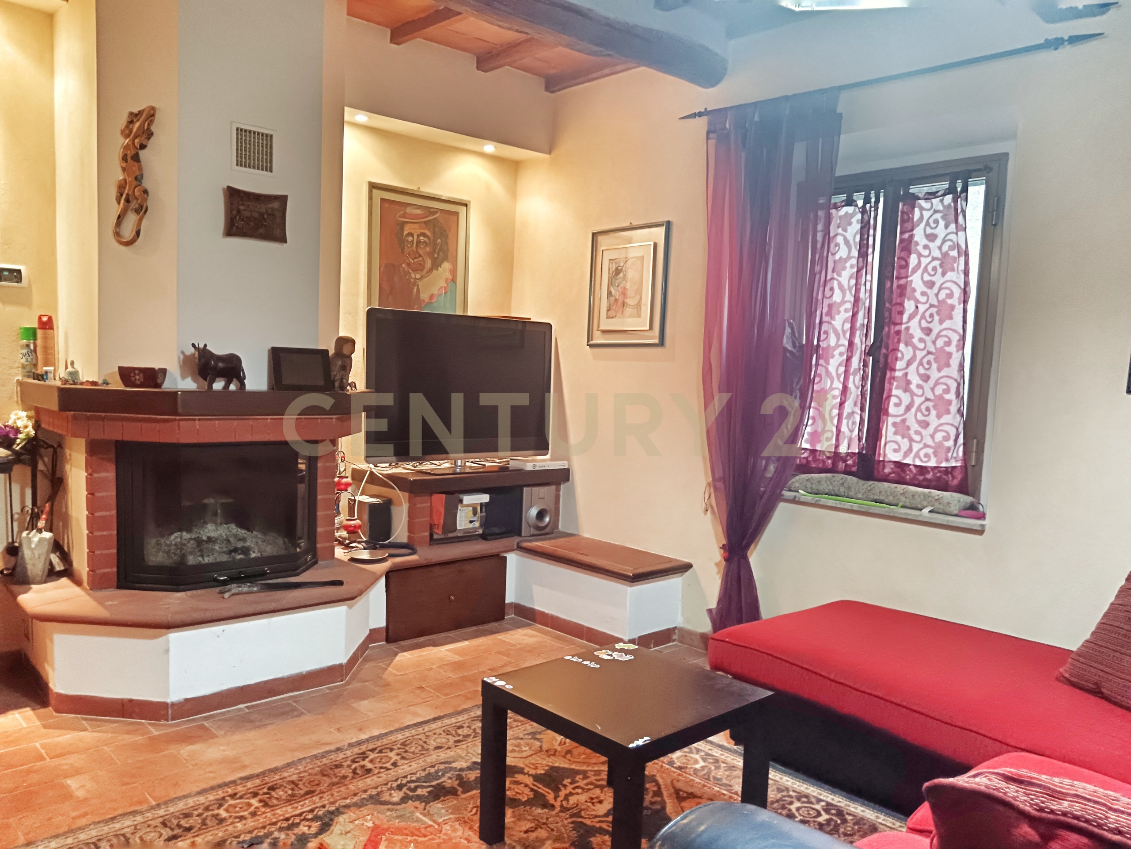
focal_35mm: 27
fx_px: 882
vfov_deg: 51.4
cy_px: 424
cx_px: 566
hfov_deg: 65.3
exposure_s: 1/25
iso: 1312
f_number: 1.9
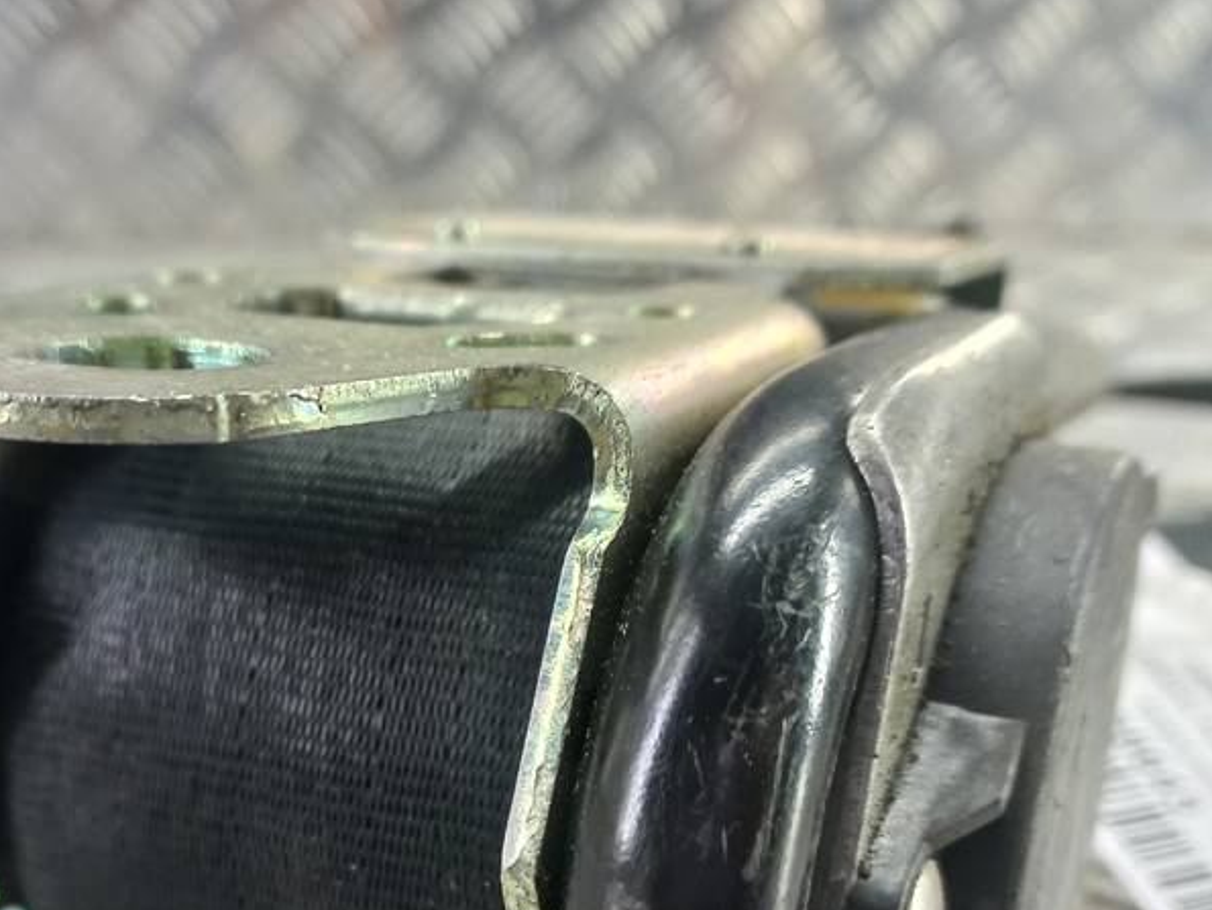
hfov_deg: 43.2
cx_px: 401
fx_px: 1506
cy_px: 706
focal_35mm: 43
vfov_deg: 32.8
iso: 200
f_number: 1.8
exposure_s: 1/50
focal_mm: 4.6
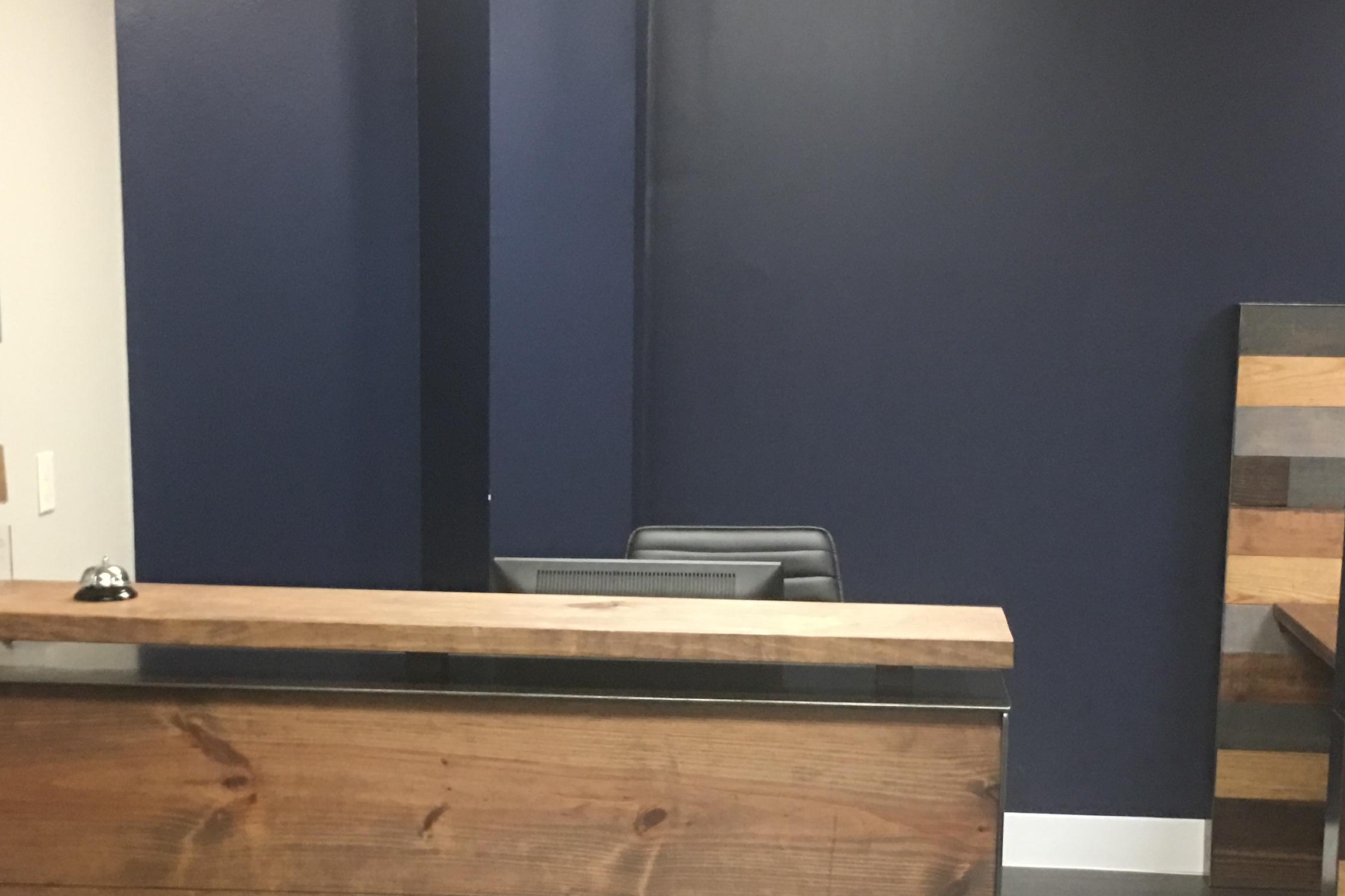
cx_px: 761
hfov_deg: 37.5
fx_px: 1980
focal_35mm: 53
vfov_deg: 25.3
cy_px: 638
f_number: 2.2
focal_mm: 4.15
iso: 100
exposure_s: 1/15
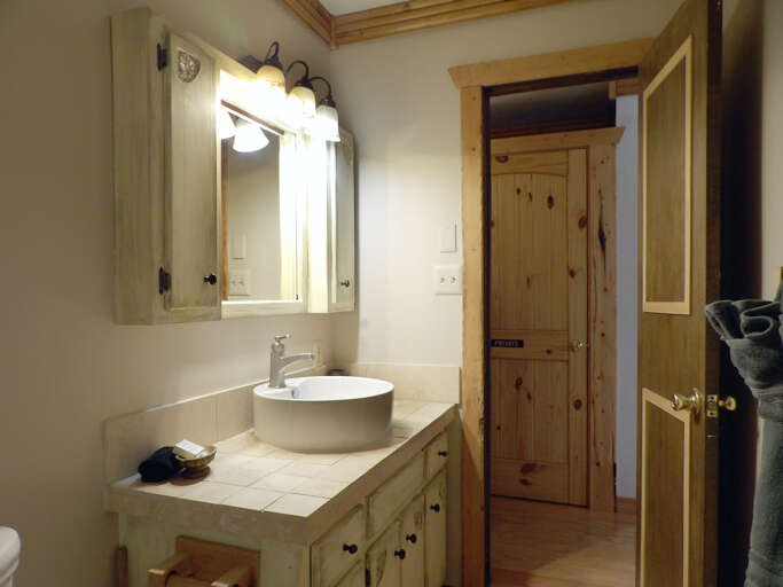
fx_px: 543
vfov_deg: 56.8
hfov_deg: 71.6
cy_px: 294
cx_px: 392
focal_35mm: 24
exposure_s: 1/33
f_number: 3.2
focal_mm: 4.3
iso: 134
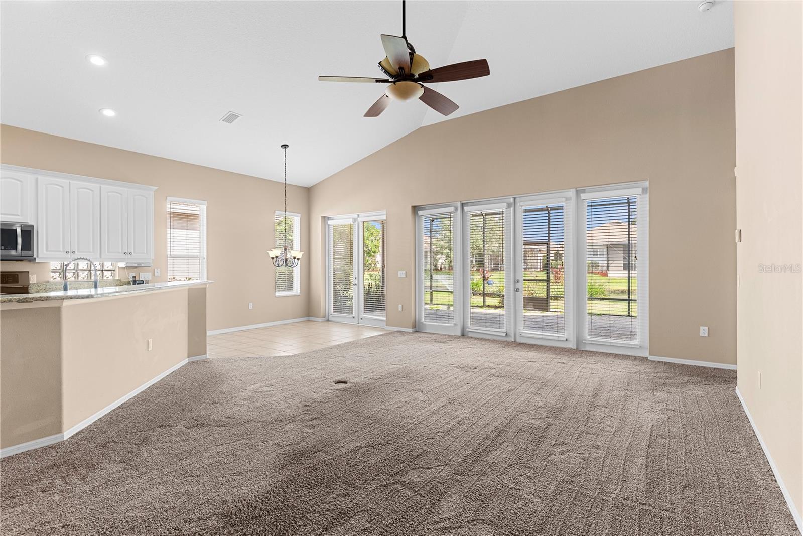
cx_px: 402
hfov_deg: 93.3
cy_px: 268
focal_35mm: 17
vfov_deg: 70.5
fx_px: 379
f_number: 8
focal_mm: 17
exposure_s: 1/3
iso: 400
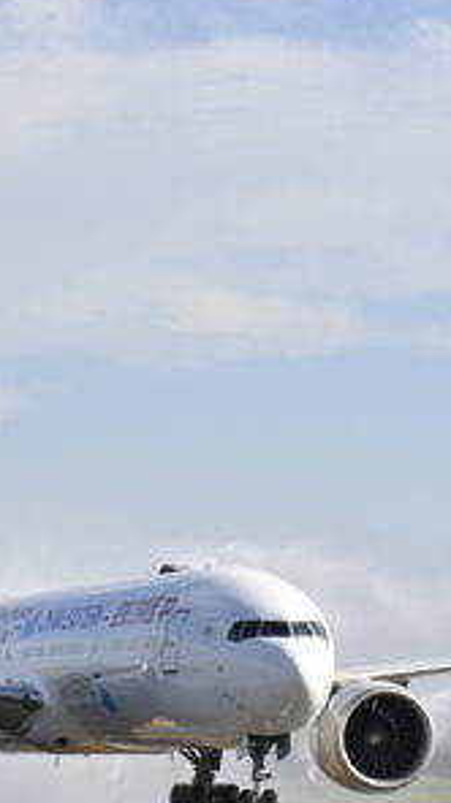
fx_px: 5178
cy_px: 354
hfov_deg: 5.0
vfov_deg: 8.9
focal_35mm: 243
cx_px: 14
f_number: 3.5
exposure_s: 1/2000
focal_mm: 98
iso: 100
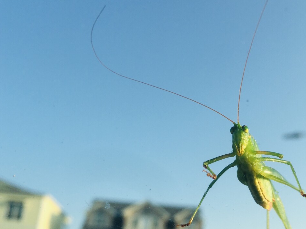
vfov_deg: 31.4
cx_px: 224
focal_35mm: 46
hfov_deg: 40.3
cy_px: 143
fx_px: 407
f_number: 2.2
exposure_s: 1/905
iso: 25
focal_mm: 4.15
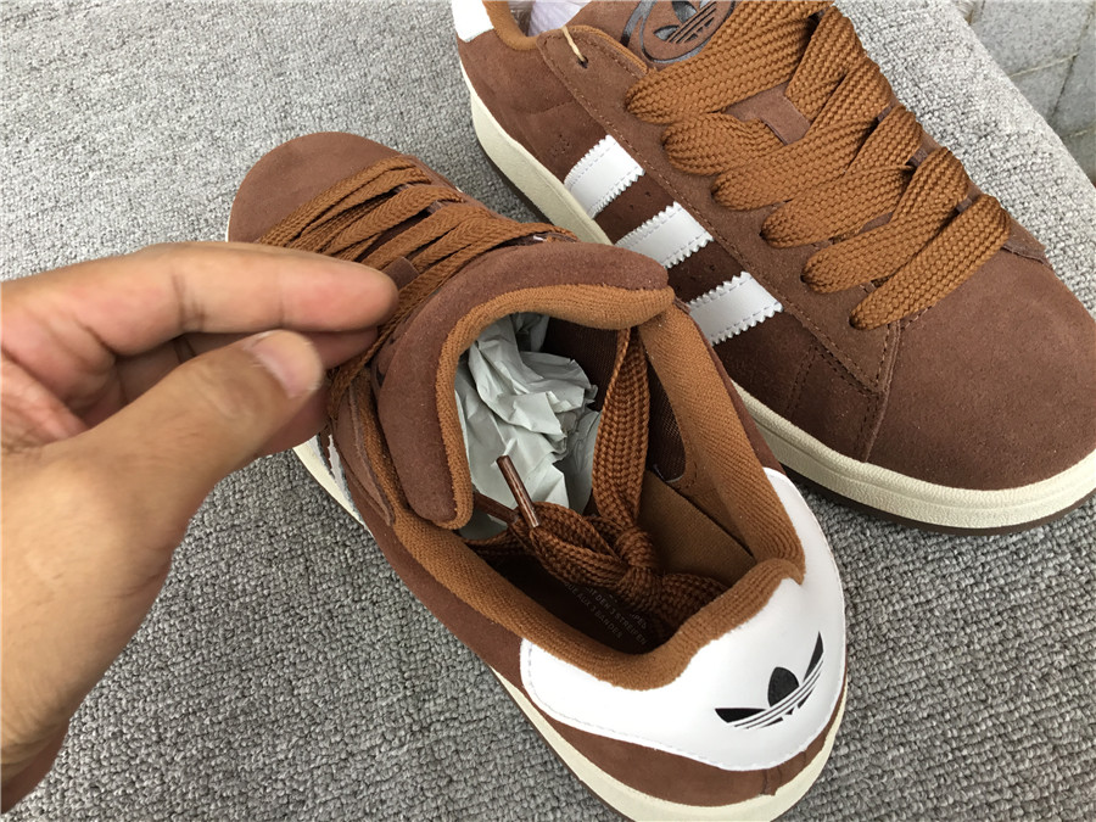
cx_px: 548
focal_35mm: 31
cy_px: 411
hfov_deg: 58.4
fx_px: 982
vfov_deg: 45.4
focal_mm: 3.3
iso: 32
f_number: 2.4
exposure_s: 1/50
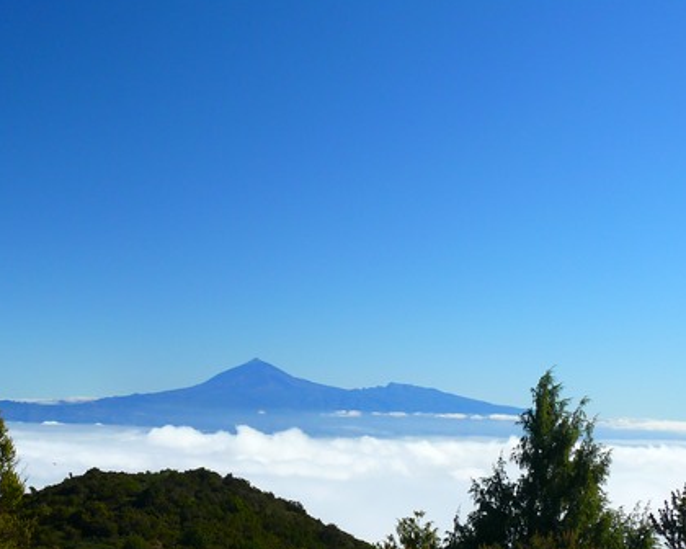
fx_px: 1238
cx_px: 155
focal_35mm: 61
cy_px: 454
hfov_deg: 30.3
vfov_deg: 24.5
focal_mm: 7.4
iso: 100
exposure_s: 1/200
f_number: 5
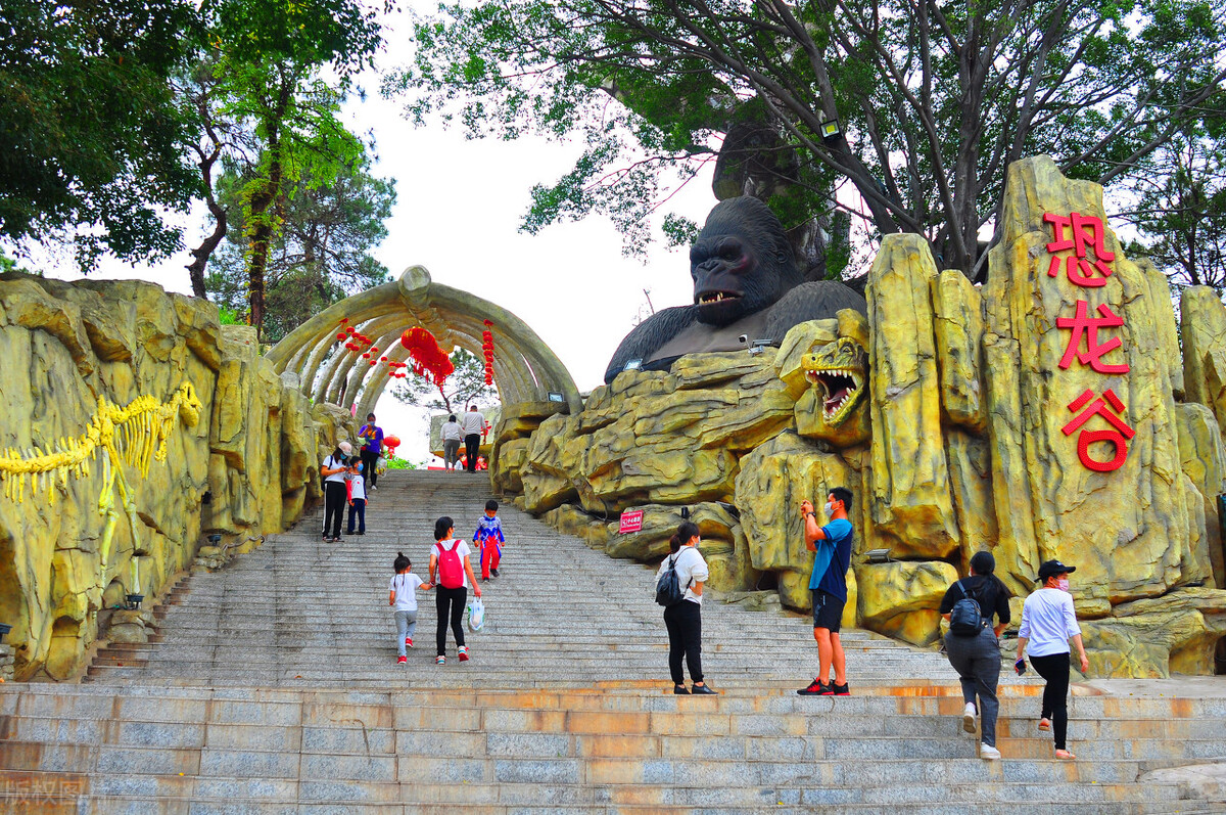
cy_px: 408
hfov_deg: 53.2
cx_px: 613
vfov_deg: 36.8
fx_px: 1224
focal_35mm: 36
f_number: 4
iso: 200
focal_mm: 24
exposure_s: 1/500
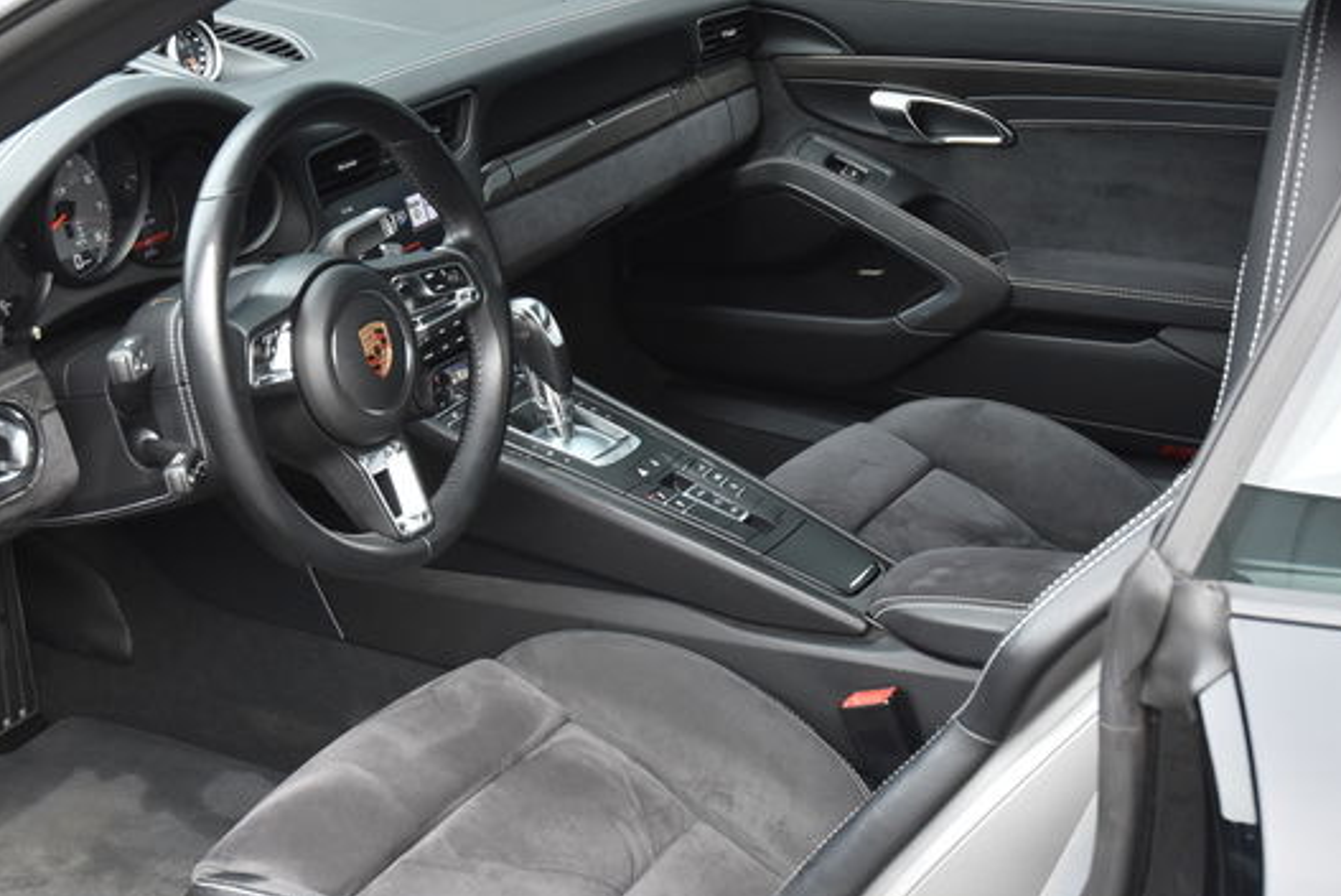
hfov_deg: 29.7
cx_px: 603
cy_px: 447
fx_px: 2524
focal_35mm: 68
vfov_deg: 20.1
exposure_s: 1/200
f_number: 7.1
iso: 800
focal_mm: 31
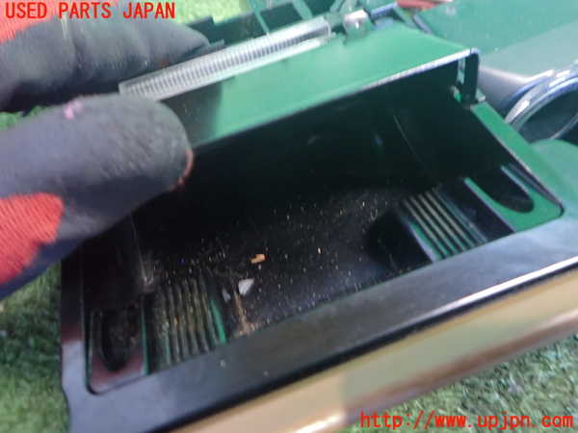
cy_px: 216
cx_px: 289
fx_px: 417
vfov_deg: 54.9
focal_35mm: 25
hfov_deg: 69.4
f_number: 2
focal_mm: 4.5
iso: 800
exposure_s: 1/15
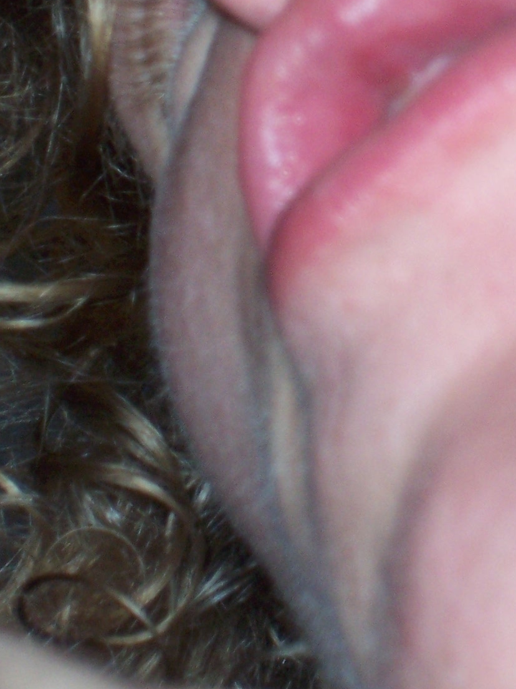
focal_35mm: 252
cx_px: 388
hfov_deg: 5.9
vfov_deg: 7.8
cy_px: -14
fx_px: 5009
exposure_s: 1/125
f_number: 4.8
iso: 125
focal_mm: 18.6
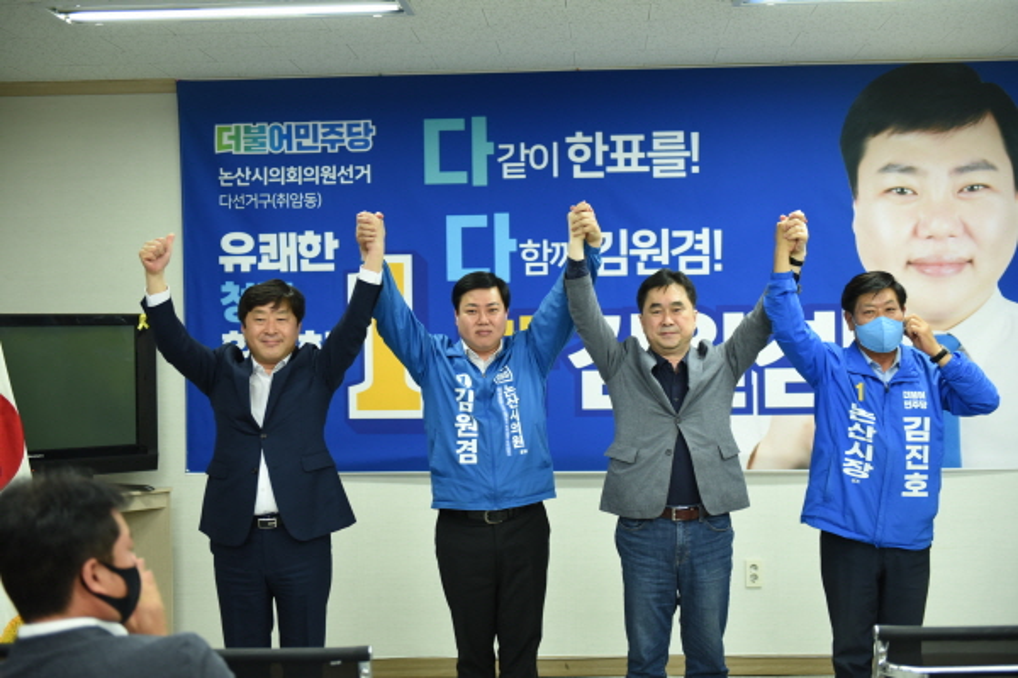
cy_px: 339
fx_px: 1414
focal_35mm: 50
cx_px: 509
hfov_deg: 39.6
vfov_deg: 27.0
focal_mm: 50
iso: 1000
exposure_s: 1/125
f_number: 2.8
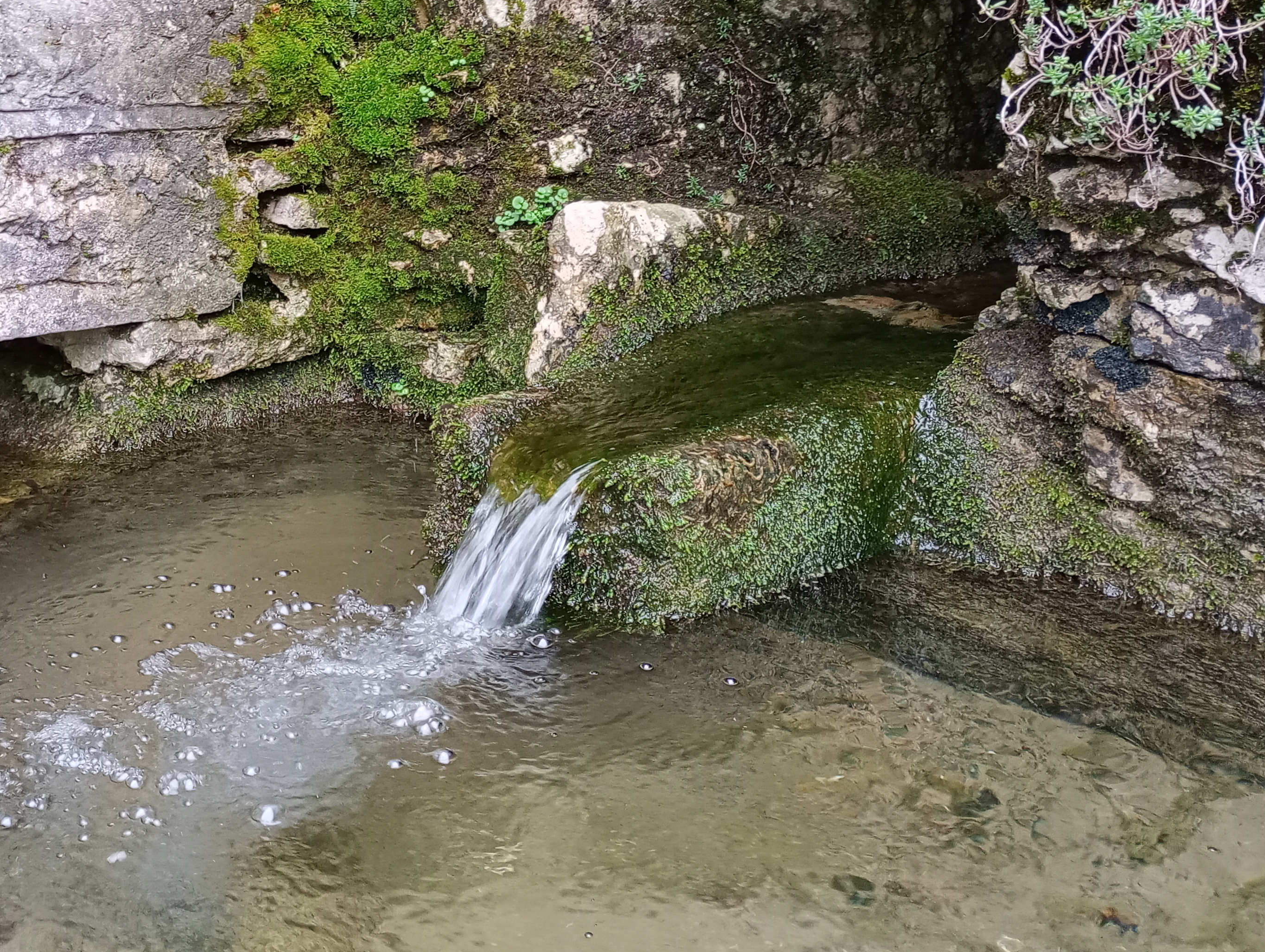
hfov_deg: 43.8
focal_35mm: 42
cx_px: 382
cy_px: 317
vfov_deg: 34.1
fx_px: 1537
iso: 507
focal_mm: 4.27
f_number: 1.8
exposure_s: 1/50
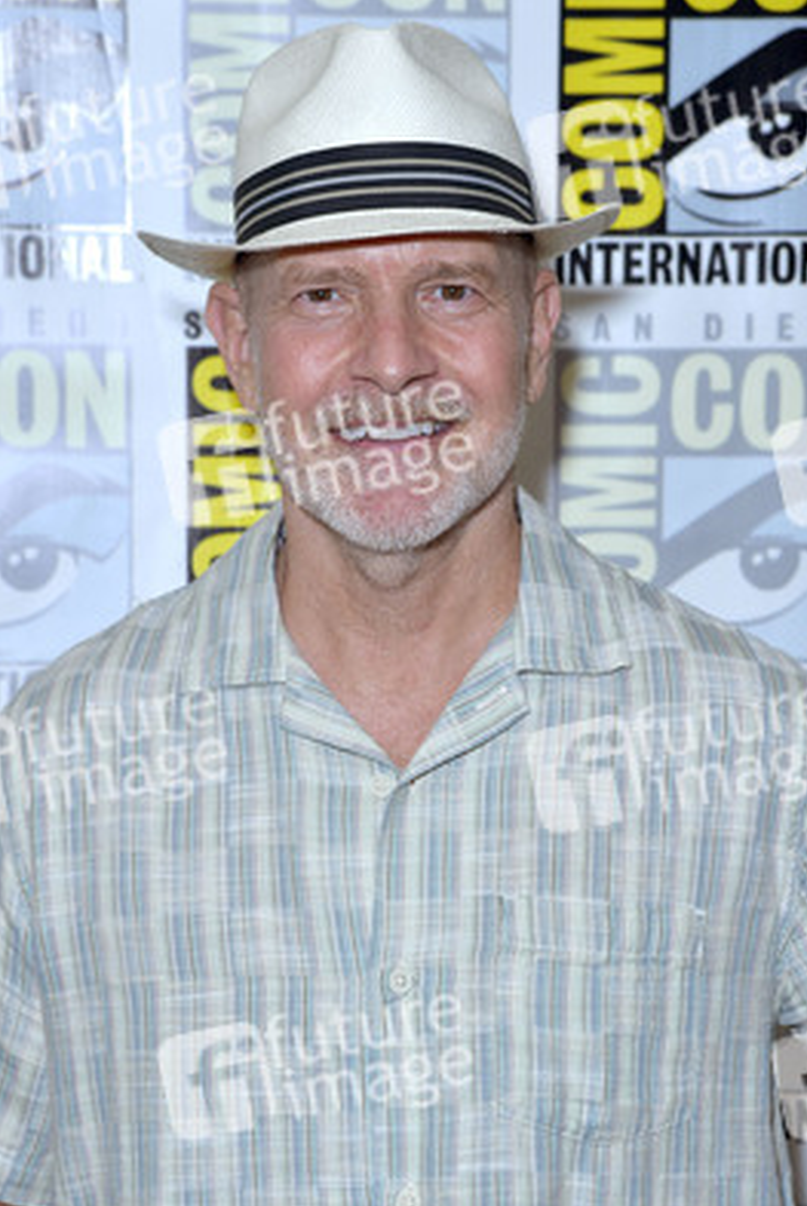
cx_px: 407
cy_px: 608
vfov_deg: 16.8
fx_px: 4091
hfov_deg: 11.3
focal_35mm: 122
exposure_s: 1/250
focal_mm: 120
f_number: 6.3
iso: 800
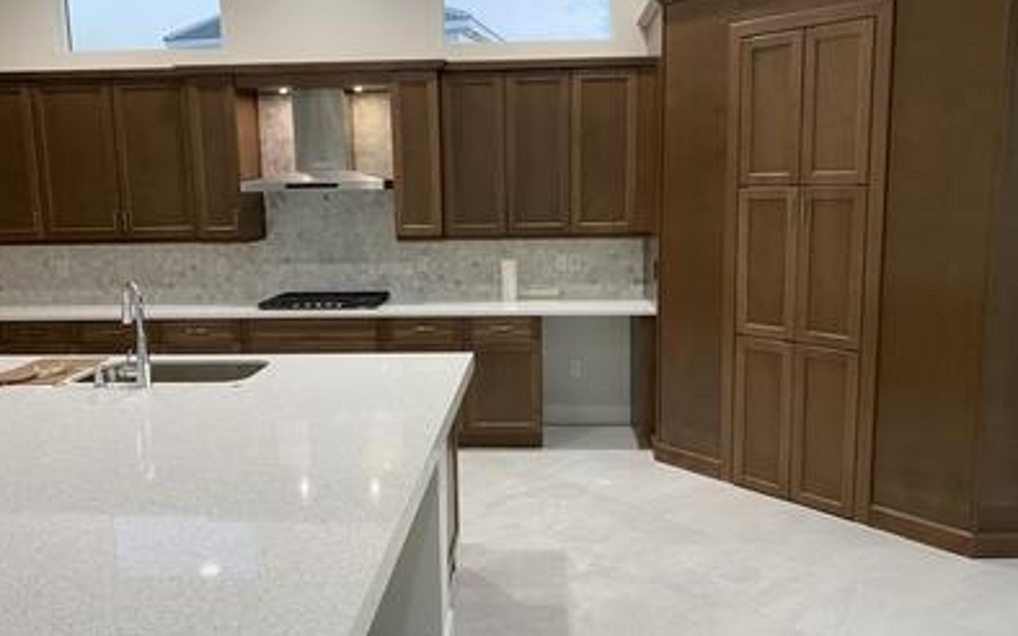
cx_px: 506
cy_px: 290
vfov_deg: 44.5
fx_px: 777
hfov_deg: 66.5
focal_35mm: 28
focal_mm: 4.25
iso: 250
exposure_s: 1/60
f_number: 1.8
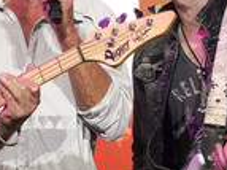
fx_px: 1350
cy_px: 73
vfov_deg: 7.2
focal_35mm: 206
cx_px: 20
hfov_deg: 9.6
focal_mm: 68
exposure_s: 1/250
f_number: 5.6
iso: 640
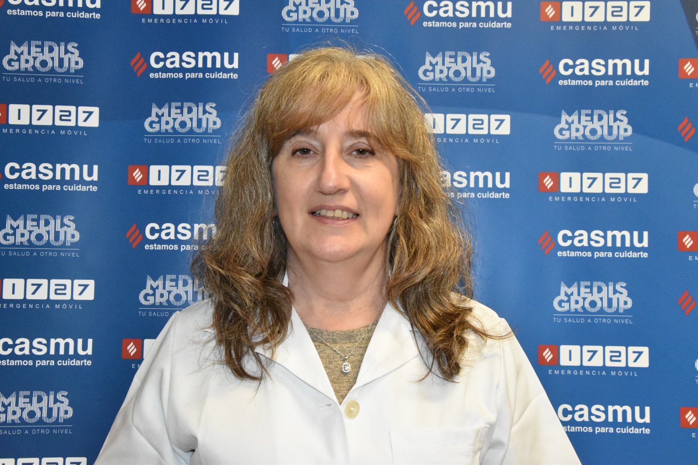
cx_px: 349
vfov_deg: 28.1
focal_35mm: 48
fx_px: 931
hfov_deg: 41.1
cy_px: 232
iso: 6400
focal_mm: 32
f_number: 8
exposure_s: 1/80
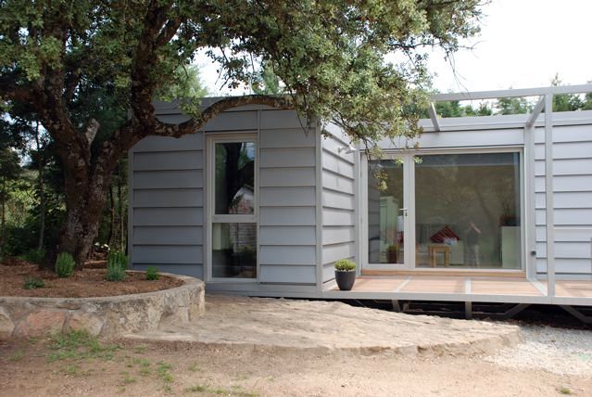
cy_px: 198
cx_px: 296
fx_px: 692
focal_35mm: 42
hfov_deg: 46.3
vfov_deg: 32.0
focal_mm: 28
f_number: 5.6
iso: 100
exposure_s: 1/125
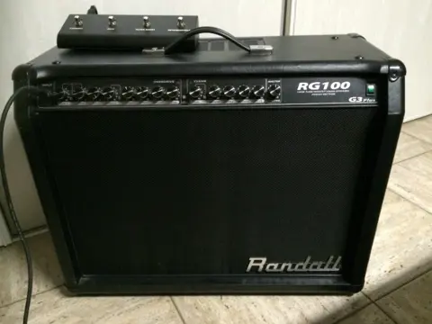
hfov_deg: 61.7
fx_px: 362
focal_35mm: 29
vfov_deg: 48.2
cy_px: 162
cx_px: 216
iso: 500
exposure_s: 1/17
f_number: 2.2
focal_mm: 4.15
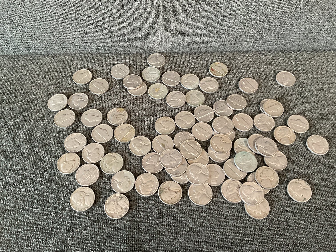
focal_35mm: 29
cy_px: 126
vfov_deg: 48.2
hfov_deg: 61.7
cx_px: 168
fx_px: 282
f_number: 1.8
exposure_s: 1/60
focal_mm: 3
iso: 125
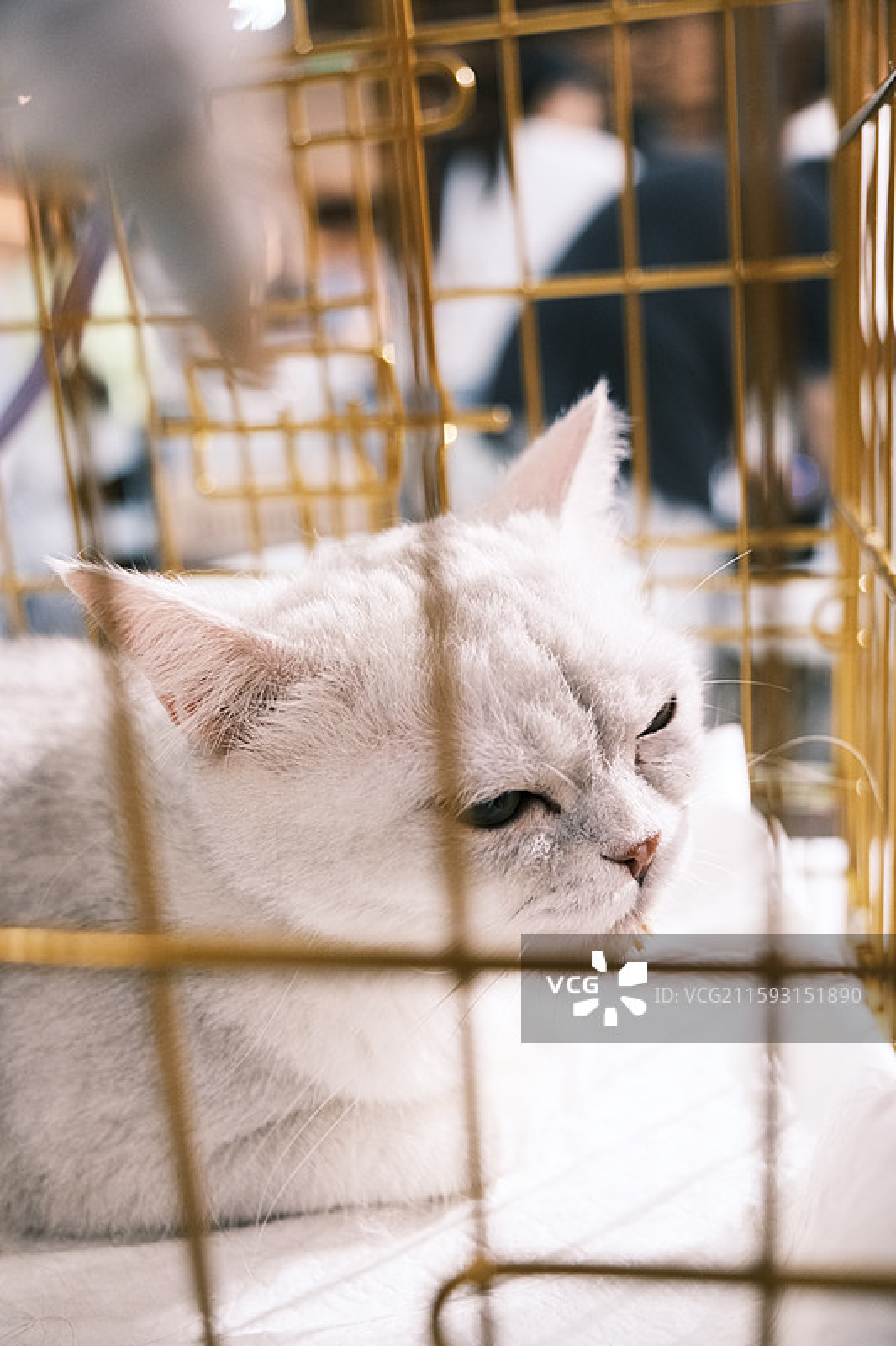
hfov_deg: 38.9
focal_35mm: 34
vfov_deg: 55.8
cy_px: 673
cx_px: 448
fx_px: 1270
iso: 2000
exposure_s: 1/200
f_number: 2.8
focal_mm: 22.6
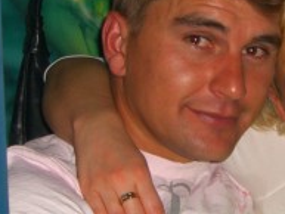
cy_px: 122
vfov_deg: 12.6
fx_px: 972
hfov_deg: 16.4
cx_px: 281
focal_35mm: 118
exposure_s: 1/60
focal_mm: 7.9
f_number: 2.8
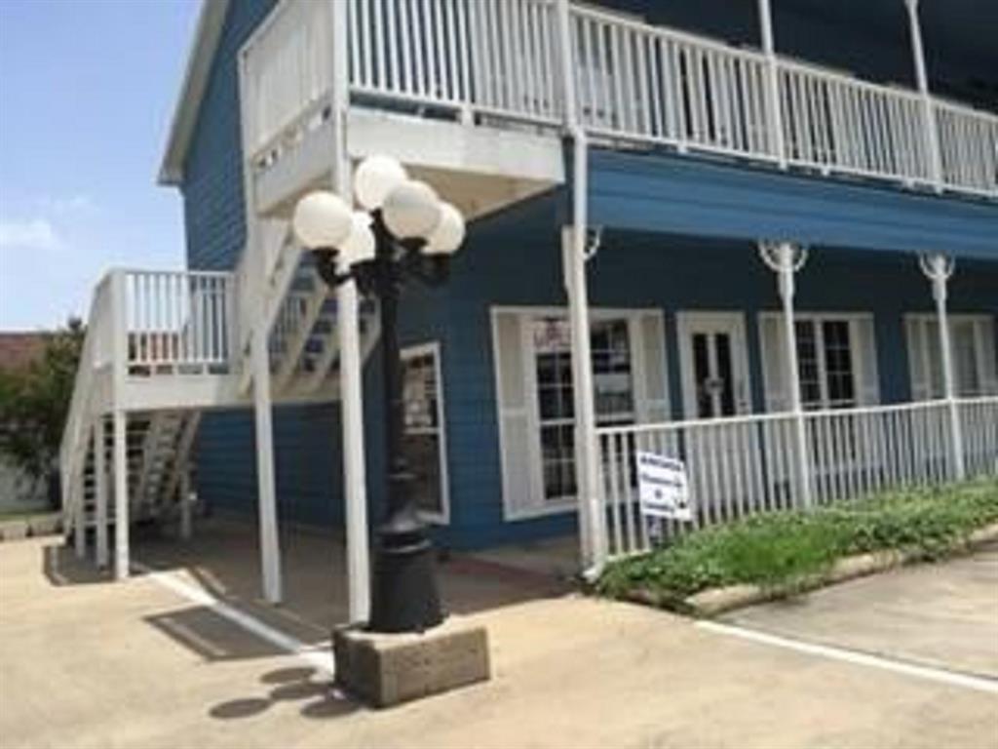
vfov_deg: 48.2
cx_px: 499
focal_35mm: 29
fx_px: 836
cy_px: 374
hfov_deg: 61.7
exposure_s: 1/1364
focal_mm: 4.15
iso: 32
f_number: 2.2
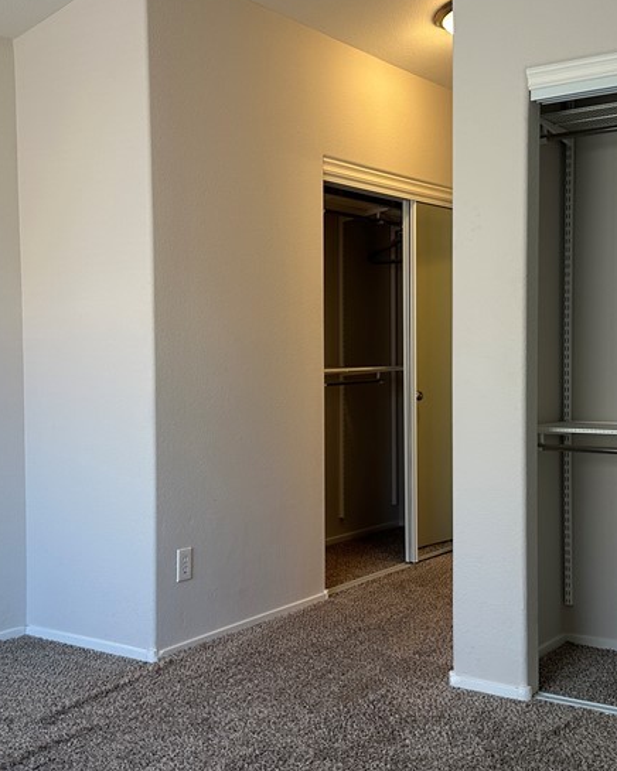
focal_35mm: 44
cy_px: 386
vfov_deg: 42.0
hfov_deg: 34.1
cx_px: 297
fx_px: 1004
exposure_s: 1/120
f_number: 1.78
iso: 100
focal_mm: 6.86
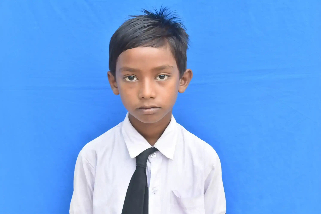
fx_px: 696
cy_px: 107
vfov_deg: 17.5
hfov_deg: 26.0
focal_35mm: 78
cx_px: 160
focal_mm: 52
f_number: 8
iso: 500
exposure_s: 1/50
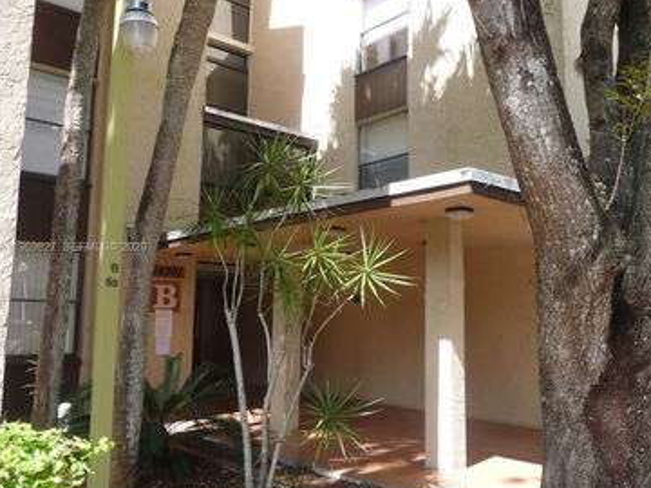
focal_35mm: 32
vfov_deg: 44.2
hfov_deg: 56.5
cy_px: 248
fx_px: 602
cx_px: 382
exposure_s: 1/125
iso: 100
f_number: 4
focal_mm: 4.8
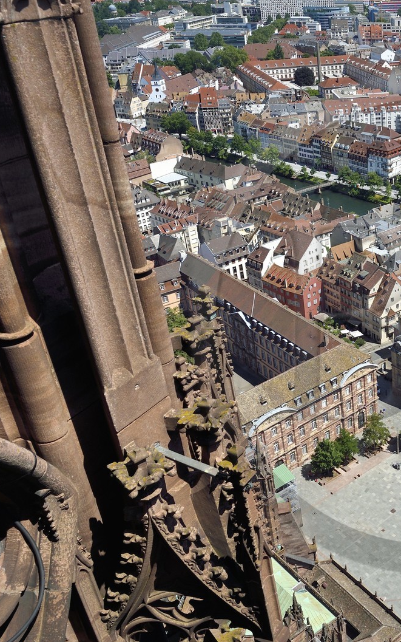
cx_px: 438
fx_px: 647
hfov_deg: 30.8
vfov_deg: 52.7
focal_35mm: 37
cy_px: 322
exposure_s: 1/500
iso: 400
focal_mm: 24
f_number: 13
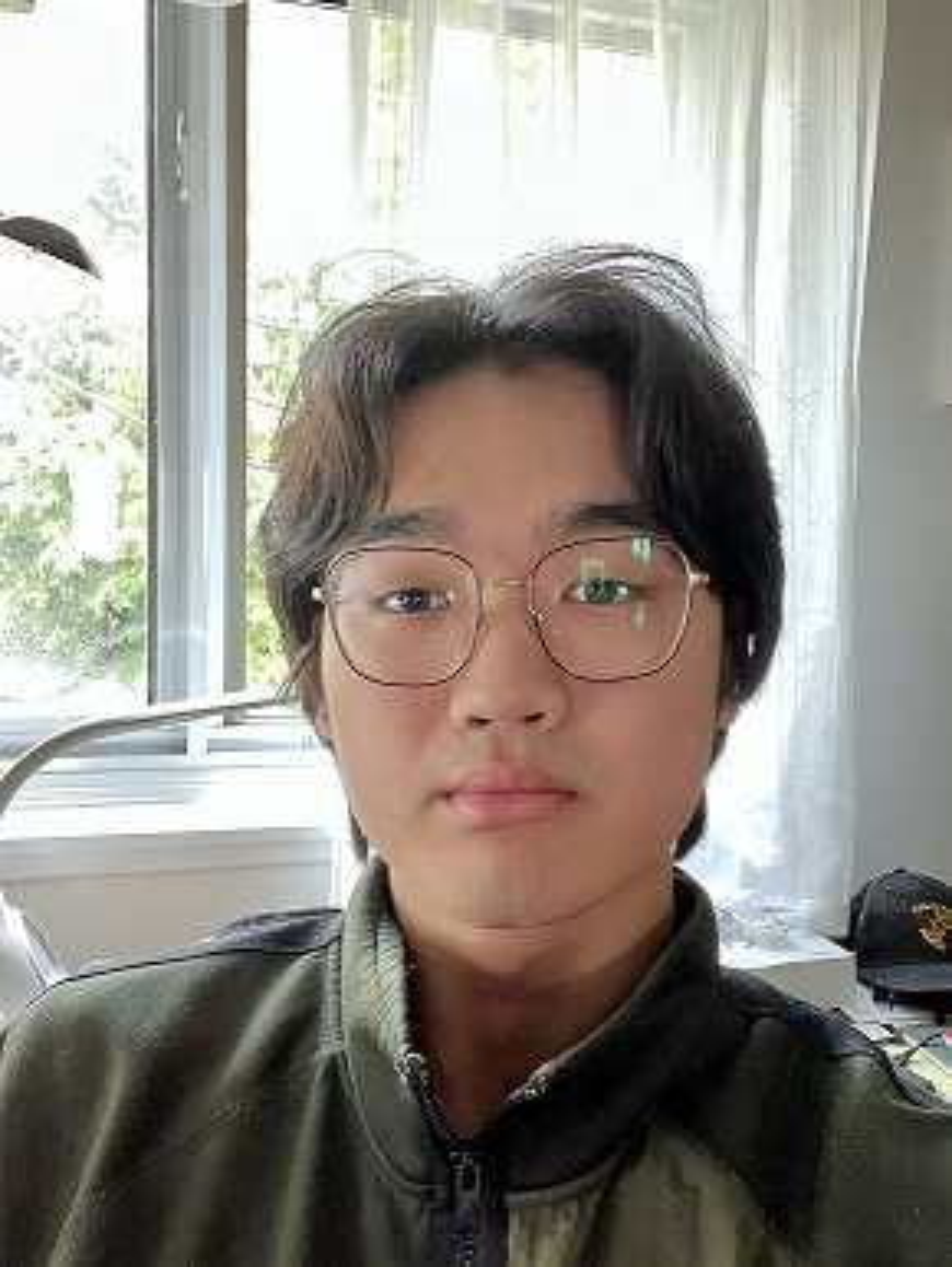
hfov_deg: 46.8
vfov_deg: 59.9
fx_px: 1099
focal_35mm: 30
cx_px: 476
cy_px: 634
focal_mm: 2.71
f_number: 2.2
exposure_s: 1/20
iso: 640
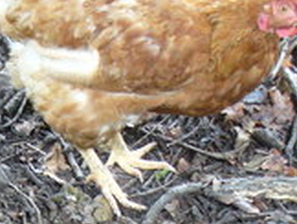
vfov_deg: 6.2
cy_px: 279
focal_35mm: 237
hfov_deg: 8.2
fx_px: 2036
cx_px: -79
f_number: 3.1
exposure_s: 1/25
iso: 125
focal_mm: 9.9
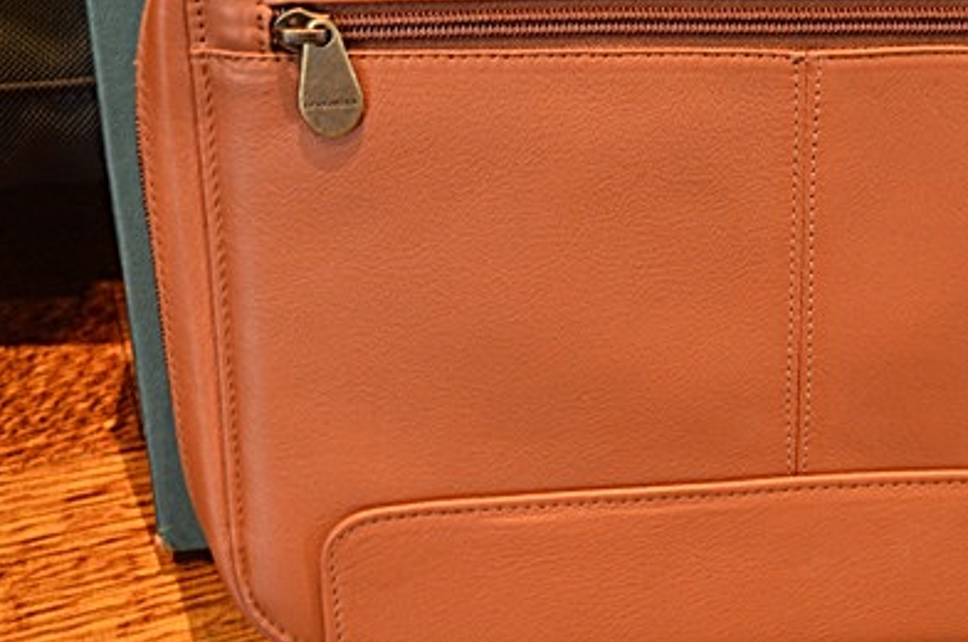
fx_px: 2013
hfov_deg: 26.6
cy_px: 167
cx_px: 763
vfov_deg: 18.0
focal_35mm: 75
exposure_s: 1/15
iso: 1000
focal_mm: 28
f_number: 4.5
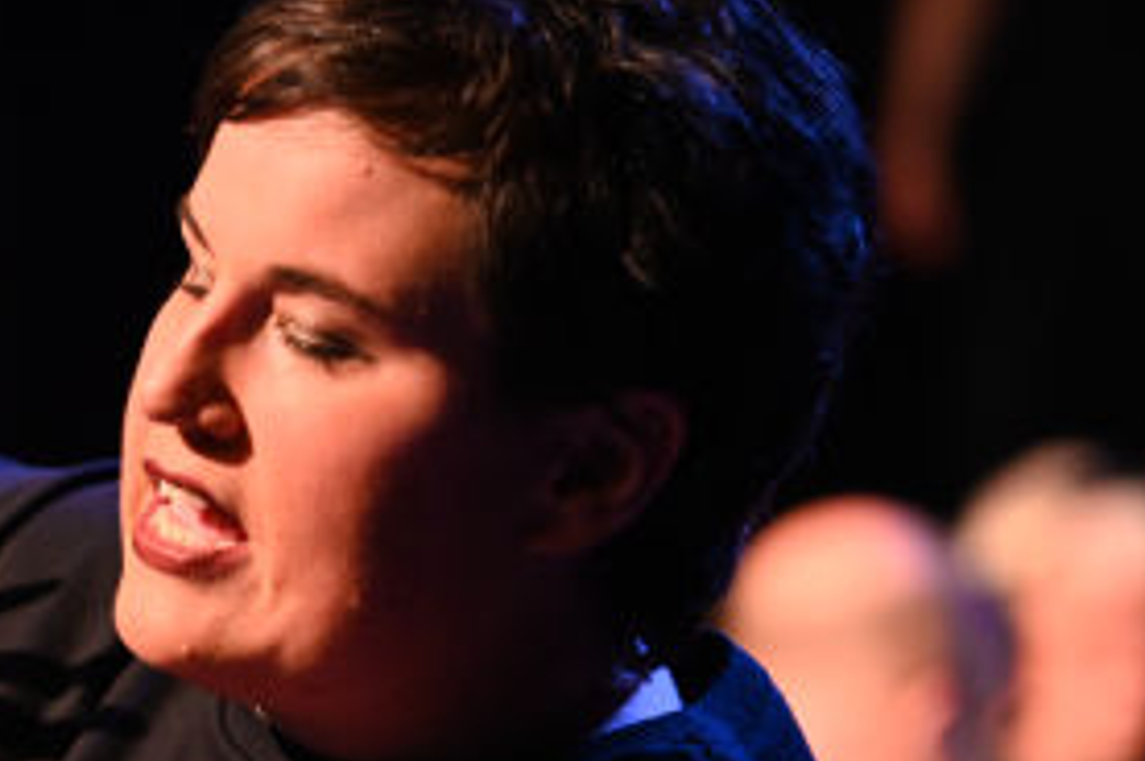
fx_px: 9022
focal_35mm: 284
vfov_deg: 4.8
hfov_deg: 7.2
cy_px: 736
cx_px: -141
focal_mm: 122
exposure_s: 1/125
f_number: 2.8
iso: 3200
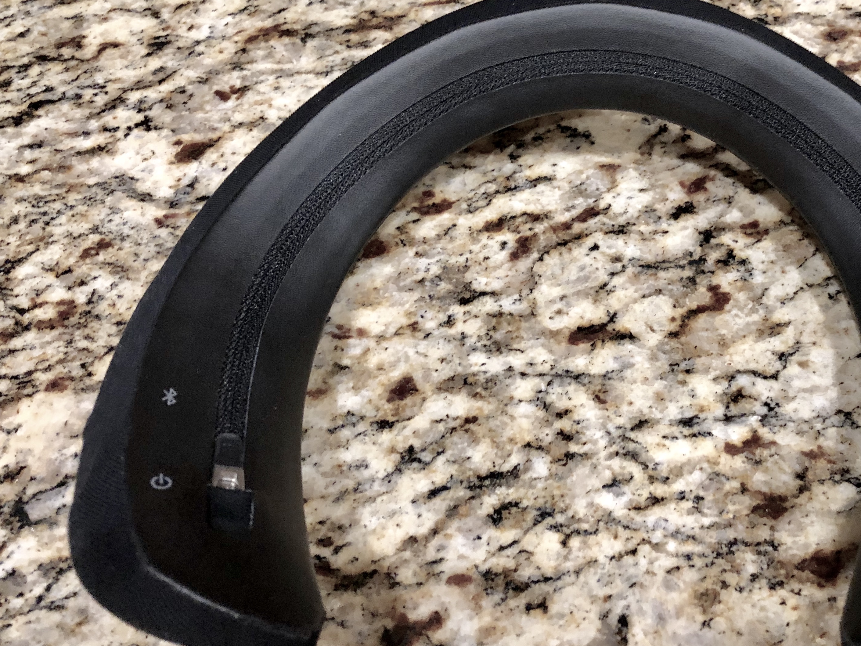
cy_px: 311
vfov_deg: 36.0
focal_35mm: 40
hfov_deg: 45.8
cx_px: 602
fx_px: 995
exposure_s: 1/11
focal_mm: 4
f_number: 1.8
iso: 100
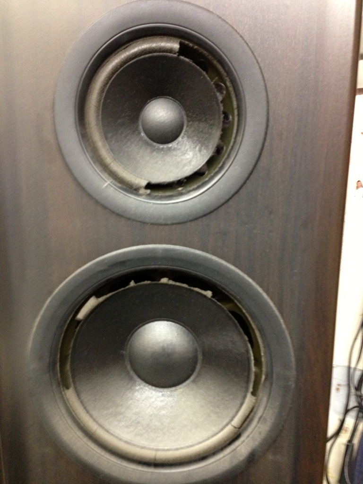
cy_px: 242
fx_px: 461
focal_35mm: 33
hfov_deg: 42.9
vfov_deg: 55.4
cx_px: 182
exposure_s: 1/15
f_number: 2.4
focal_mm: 4.13
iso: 400
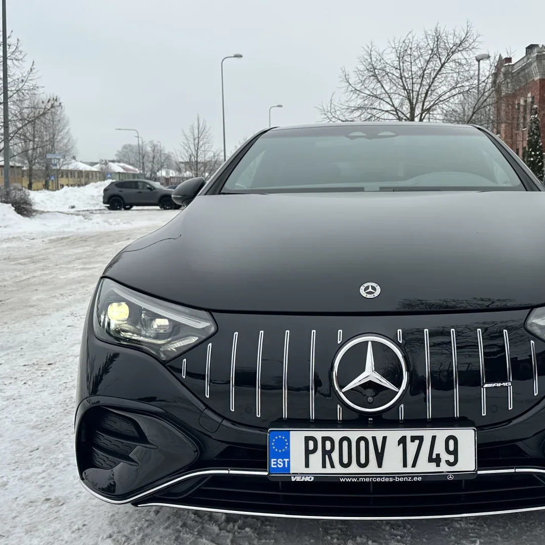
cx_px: 369
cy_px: 232
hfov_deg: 43.2
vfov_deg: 43.7
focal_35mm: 38
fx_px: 677
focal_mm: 6.86
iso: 80
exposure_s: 1/469
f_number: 1.78
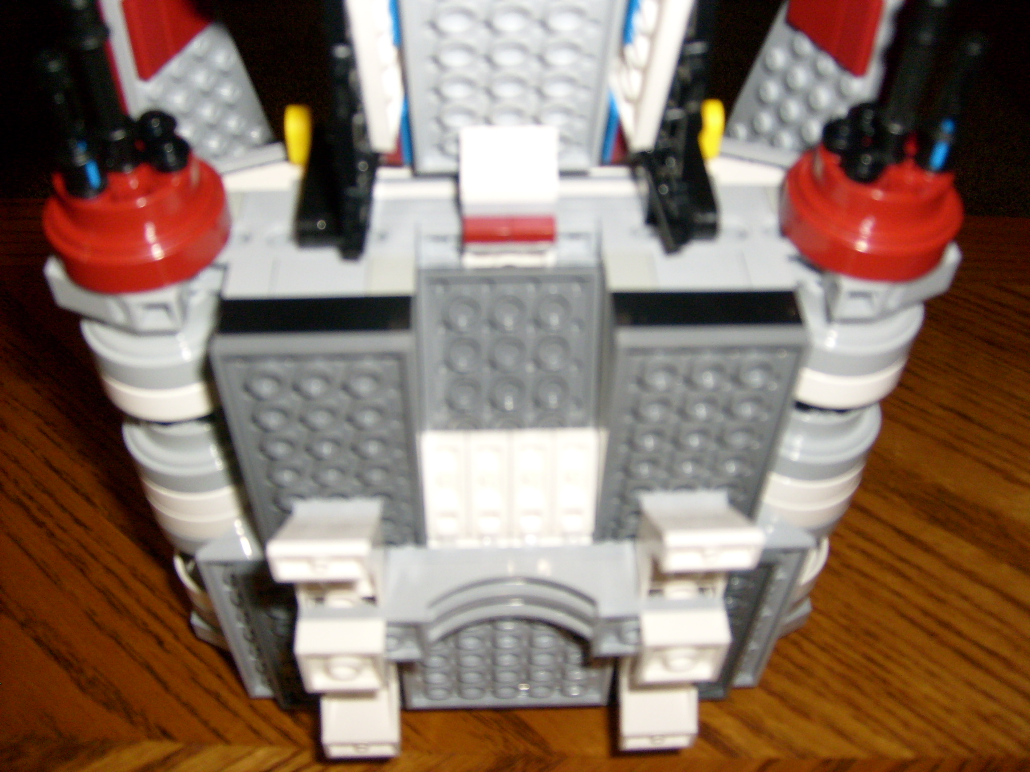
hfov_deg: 52.6
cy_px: 386
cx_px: 515
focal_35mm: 35
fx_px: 1041
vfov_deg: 40.7
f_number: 2.8
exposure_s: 1/45
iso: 100
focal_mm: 5.8
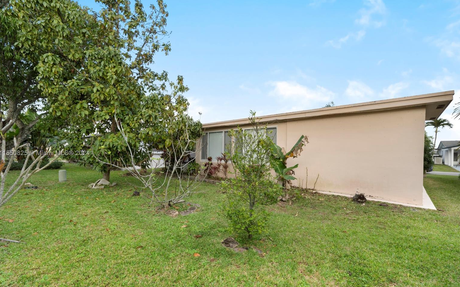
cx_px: 234
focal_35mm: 16
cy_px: 154
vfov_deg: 71.2
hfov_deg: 97.8
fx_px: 201
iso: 100
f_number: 10
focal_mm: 10
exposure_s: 1/250
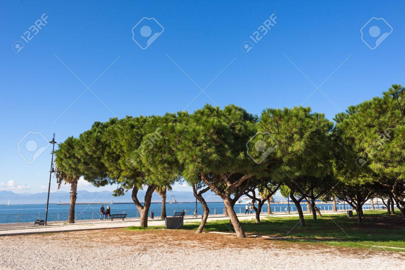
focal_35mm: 28
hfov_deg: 65.5
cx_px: 202
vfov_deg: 46.4
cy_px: 135
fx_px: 315
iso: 100
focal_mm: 28
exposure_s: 1/250
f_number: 11
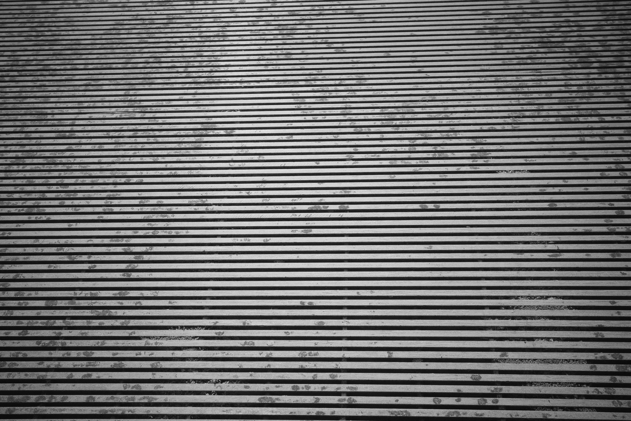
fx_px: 701
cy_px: 210
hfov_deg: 48.5
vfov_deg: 33.4
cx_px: 316
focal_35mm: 40
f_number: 5.6
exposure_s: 1/640
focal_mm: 26
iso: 200
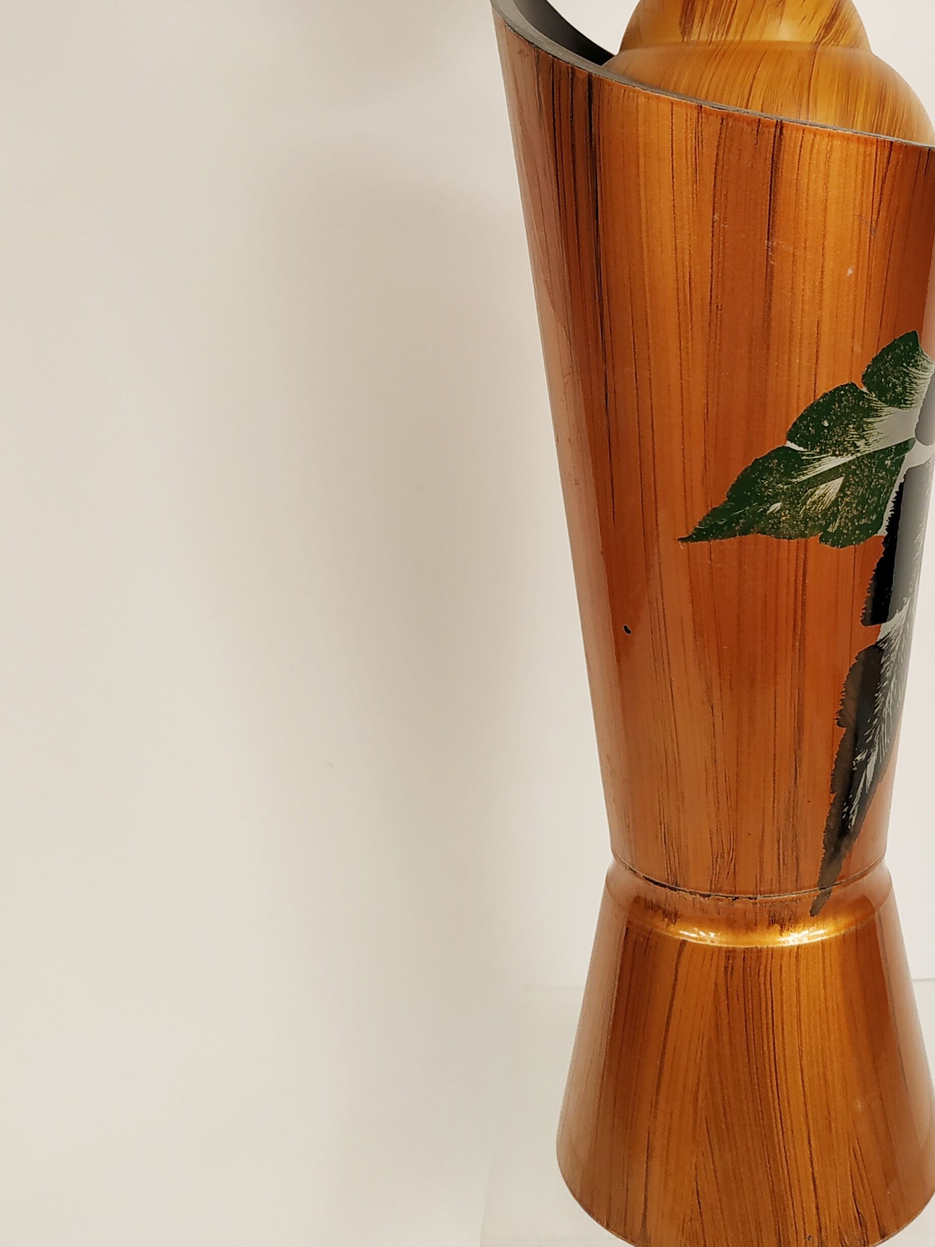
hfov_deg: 36.2
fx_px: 1405
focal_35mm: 39
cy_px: 306
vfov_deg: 46.1
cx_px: 673
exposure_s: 1/103
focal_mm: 3.94
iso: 100
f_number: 1.9
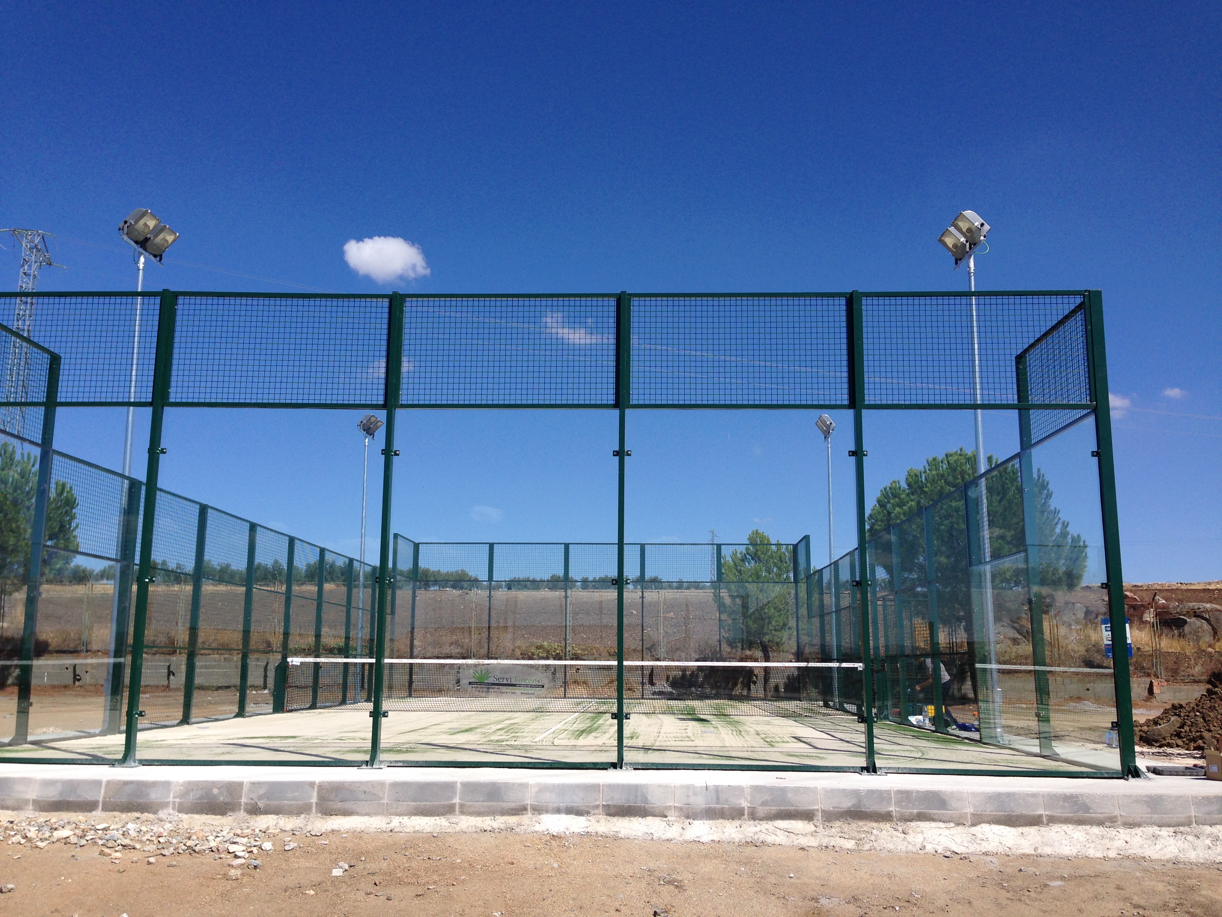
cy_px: 458
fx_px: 1165
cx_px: 611
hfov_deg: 55.4
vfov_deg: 42.9
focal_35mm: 33
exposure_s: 1/2358
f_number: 2.4
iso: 50
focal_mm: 4.12
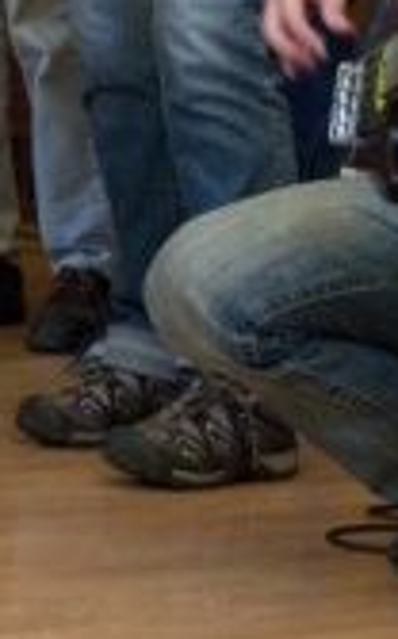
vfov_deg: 7.5
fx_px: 4820
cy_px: -142
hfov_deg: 4.7
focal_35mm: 277
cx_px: 356
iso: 1600
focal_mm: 42
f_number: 4.8
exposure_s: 1/30
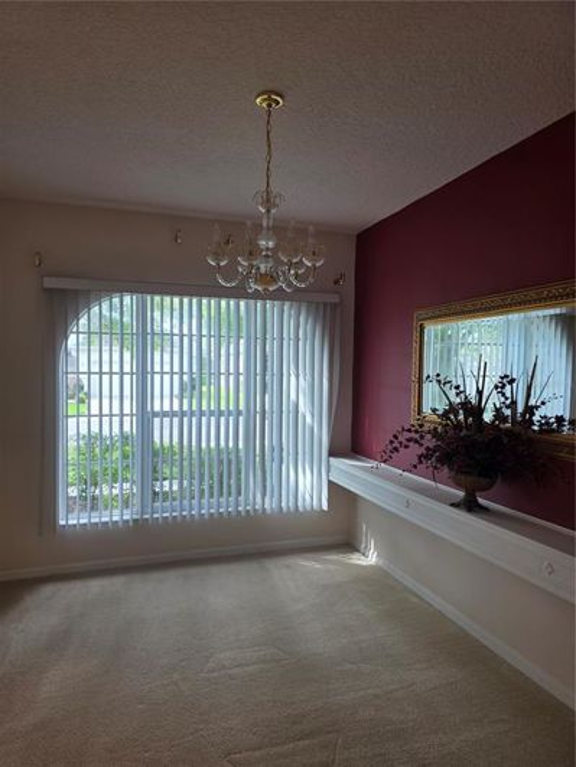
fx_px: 510
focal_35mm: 23
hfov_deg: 58.9
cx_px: 288
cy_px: 384
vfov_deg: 73.9
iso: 64
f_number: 1.7
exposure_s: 1/120
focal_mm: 6.3
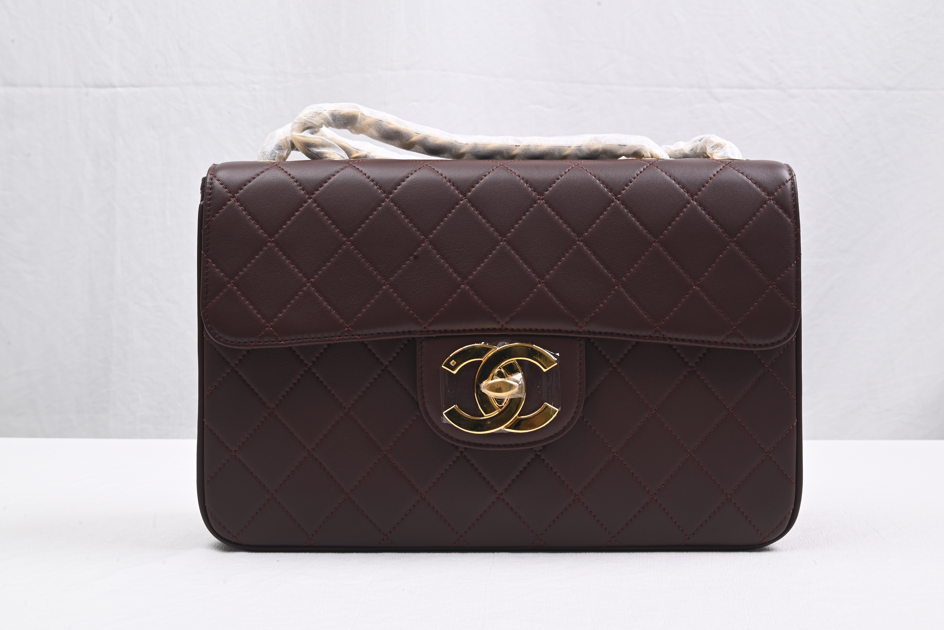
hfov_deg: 48.4
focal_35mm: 40
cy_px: 315
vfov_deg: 33.4
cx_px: 472
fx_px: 1049
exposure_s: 1/2
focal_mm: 40
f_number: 16
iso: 100
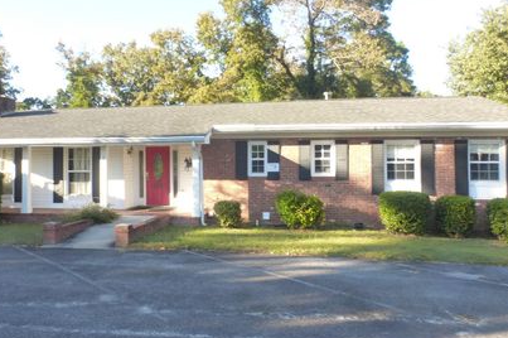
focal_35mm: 31
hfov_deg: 60.1
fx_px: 437
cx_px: 217
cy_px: 147
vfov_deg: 42.2
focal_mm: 4.3
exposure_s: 1/100
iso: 160
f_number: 4
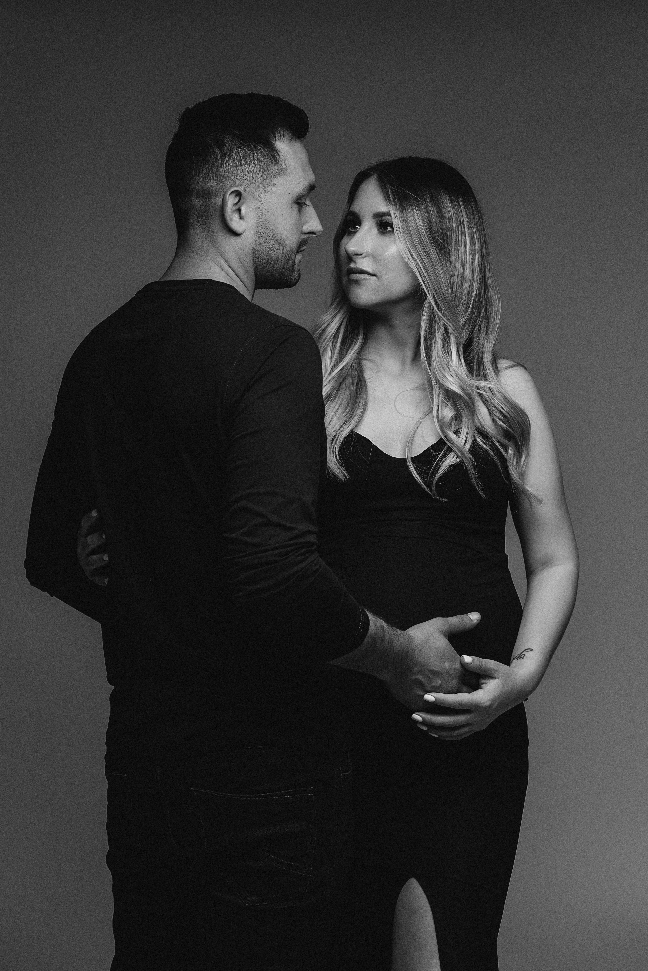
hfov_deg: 20.0
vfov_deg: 29.7
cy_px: 486
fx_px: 1836
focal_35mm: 68
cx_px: 324
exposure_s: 1/160
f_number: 5.6
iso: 250
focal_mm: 68
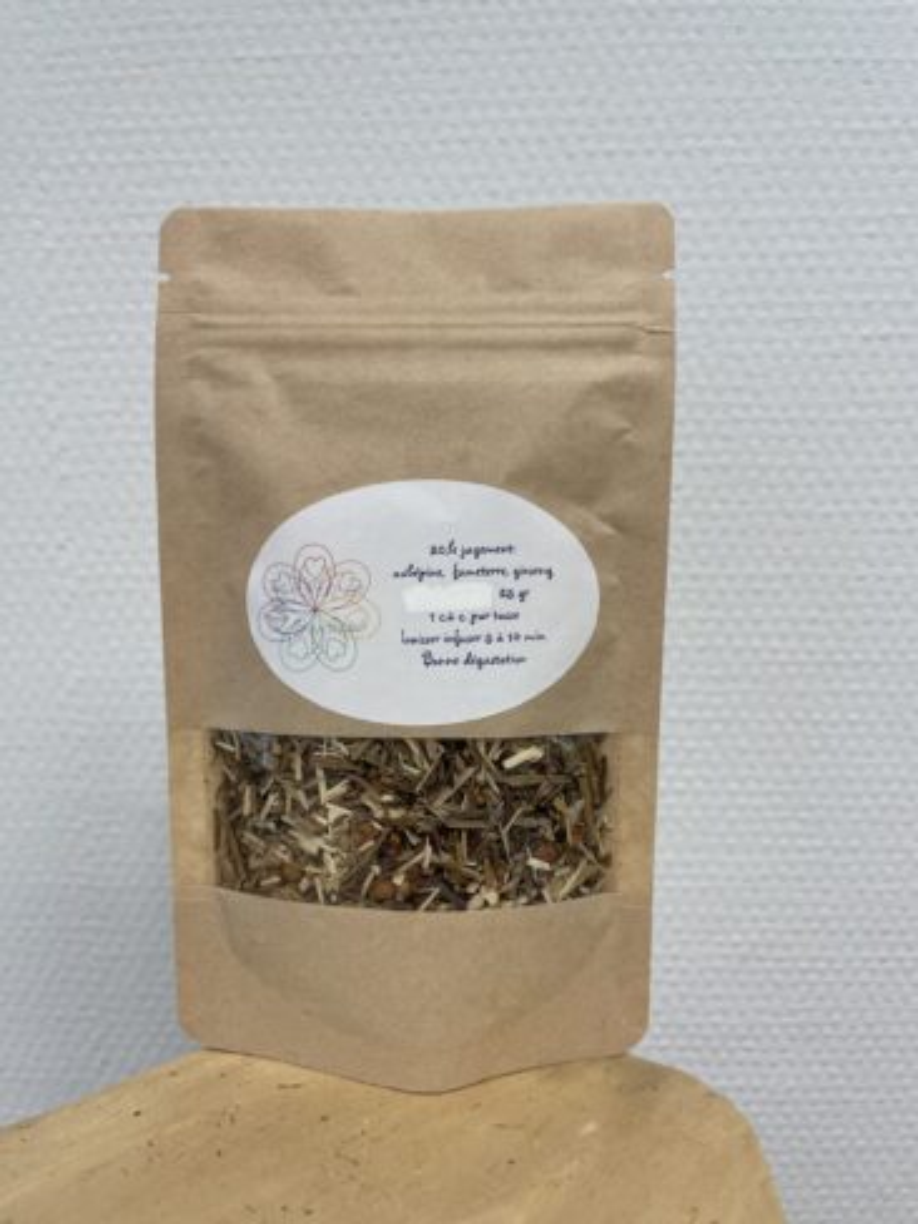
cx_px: 459
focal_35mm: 26
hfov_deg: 53.1
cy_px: 612
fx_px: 919
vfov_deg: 67.3
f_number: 1.6
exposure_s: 1/100
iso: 50
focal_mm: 4.2
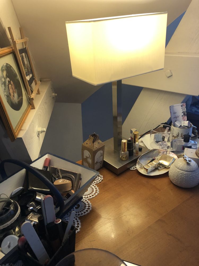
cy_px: 133
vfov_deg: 63.4
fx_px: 215
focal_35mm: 28
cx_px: 100
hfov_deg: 49.7
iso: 40
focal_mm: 4
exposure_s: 1/20
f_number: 1.8
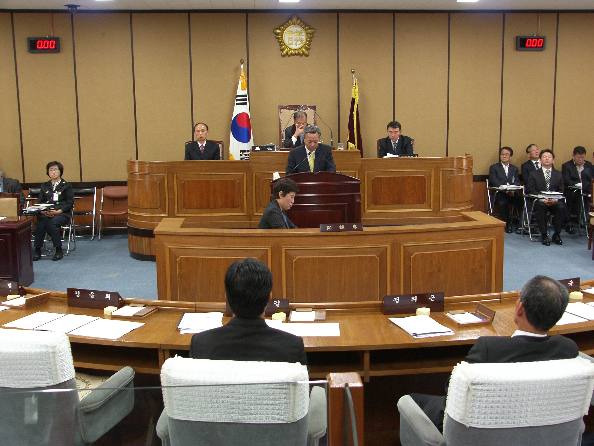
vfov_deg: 32.2
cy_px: 223
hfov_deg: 42.1
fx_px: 772
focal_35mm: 45
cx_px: 297
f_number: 2.5
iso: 100
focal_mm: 11.5
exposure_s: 1/15
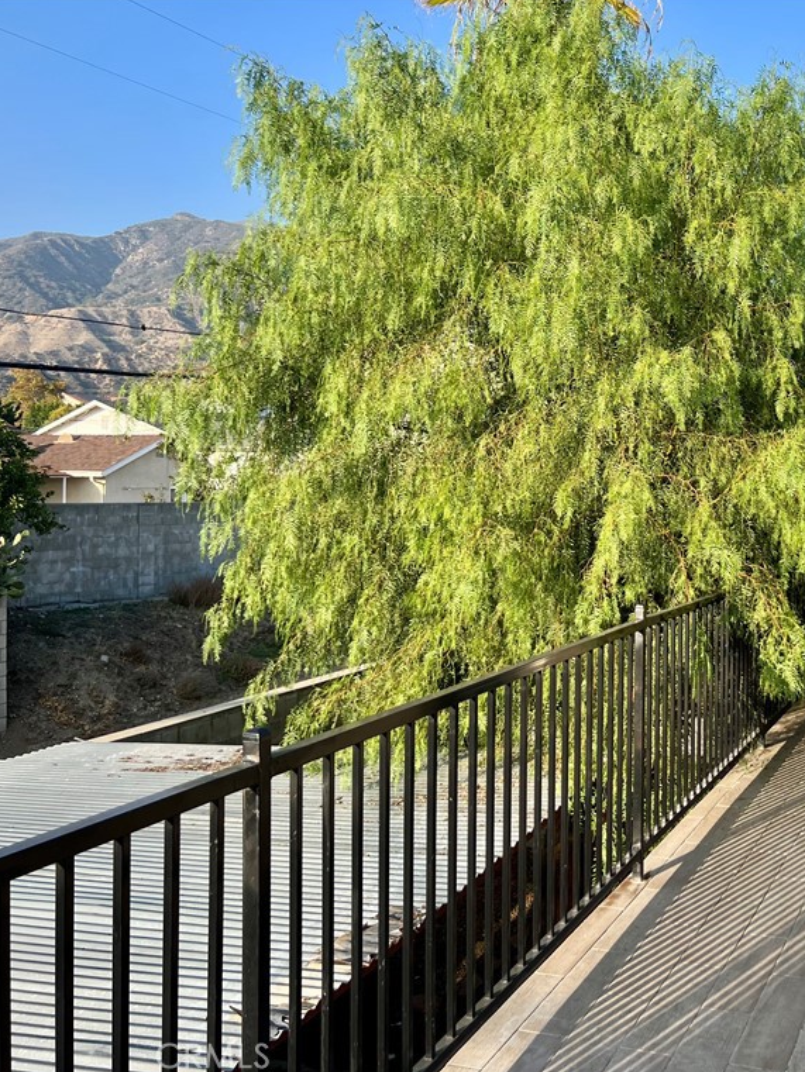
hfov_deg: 39.1
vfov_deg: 52.6
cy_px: 535
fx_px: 1085
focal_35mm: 35
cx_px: 647
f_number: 1.5
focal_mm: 5.7
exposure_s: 1/1252
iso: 50
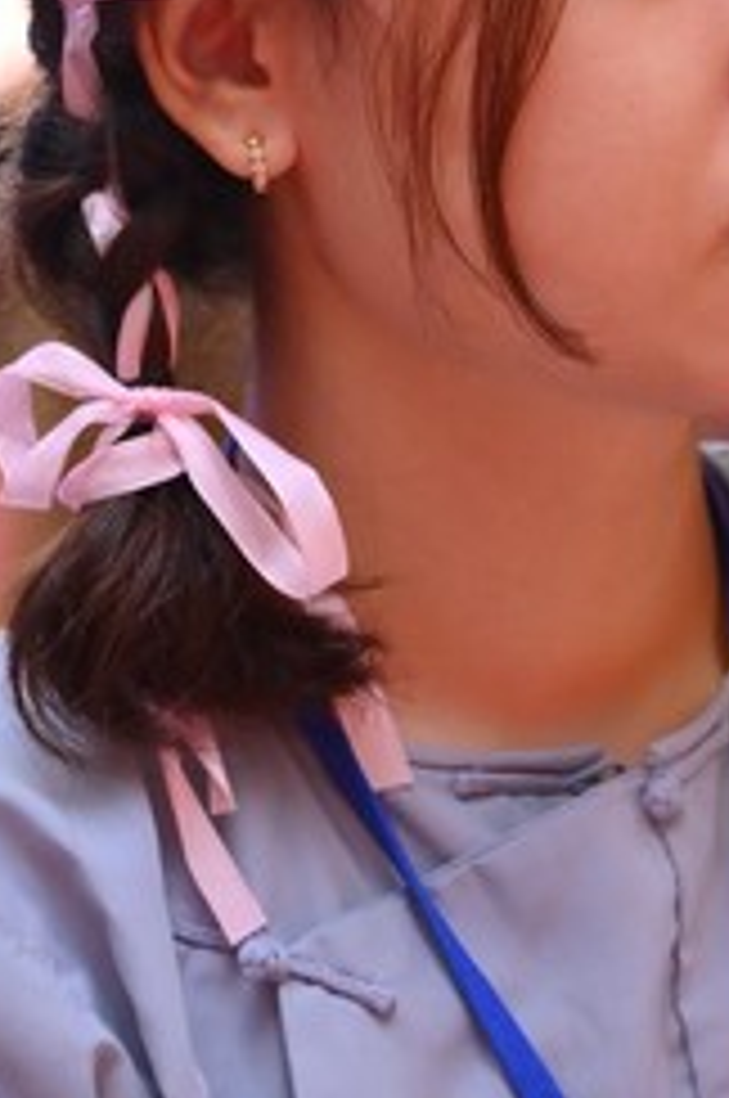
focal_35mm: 320
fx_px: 9747
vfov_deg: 6.4
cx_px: 673
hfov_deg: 4.3
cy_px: 549
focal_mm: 120
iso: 1250
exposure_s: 1/200
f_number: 4.5
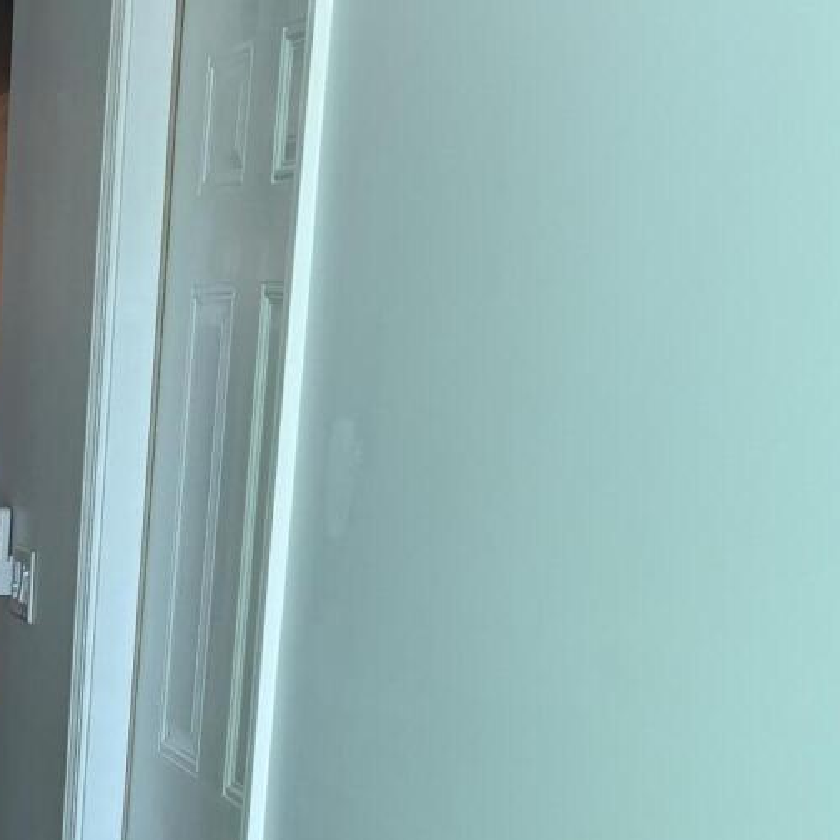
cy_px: 1091
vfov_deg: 17.9
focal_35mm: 91
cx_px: -346
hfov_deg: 17.5
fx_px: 2498
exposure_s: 1/121
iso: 40
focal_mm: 5.96
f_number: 1.6
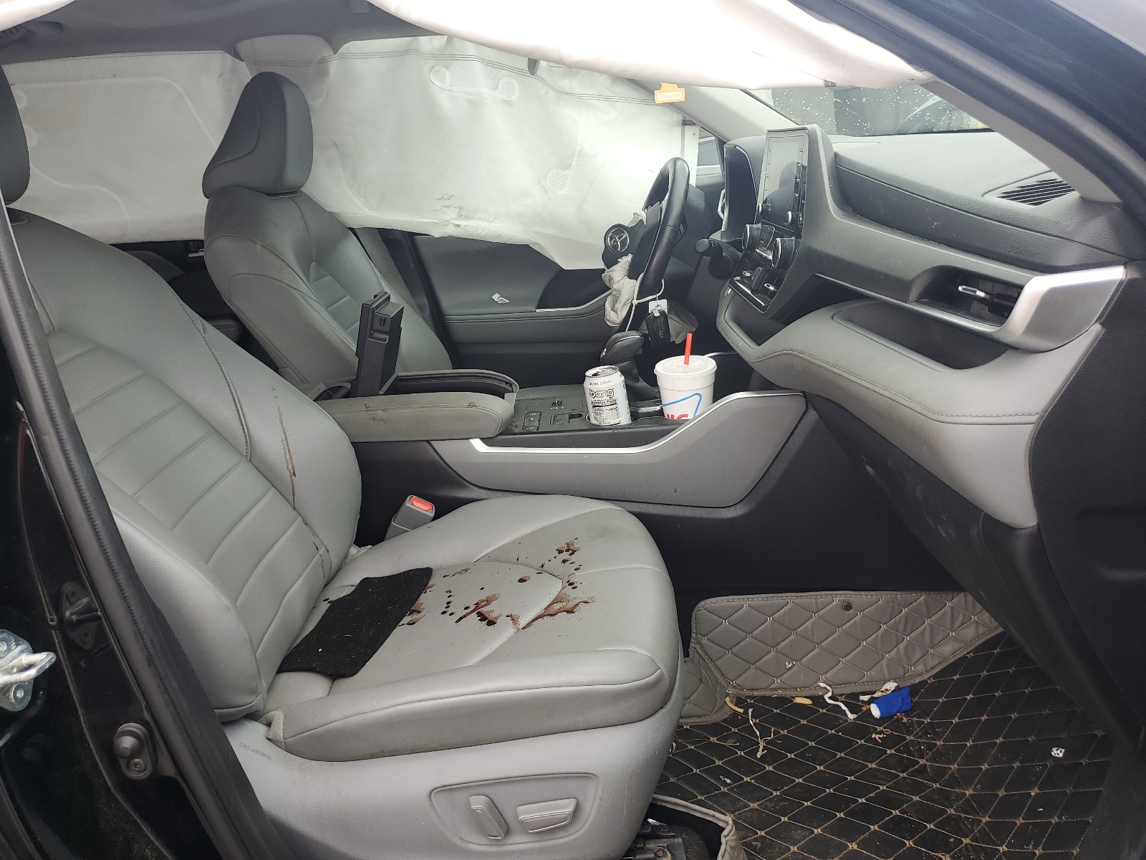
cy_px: 430
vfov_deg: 53.1
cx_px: 573
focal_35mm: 26
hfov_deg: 67.3
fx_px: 861
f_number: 1.5
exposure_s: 1/189
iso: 50
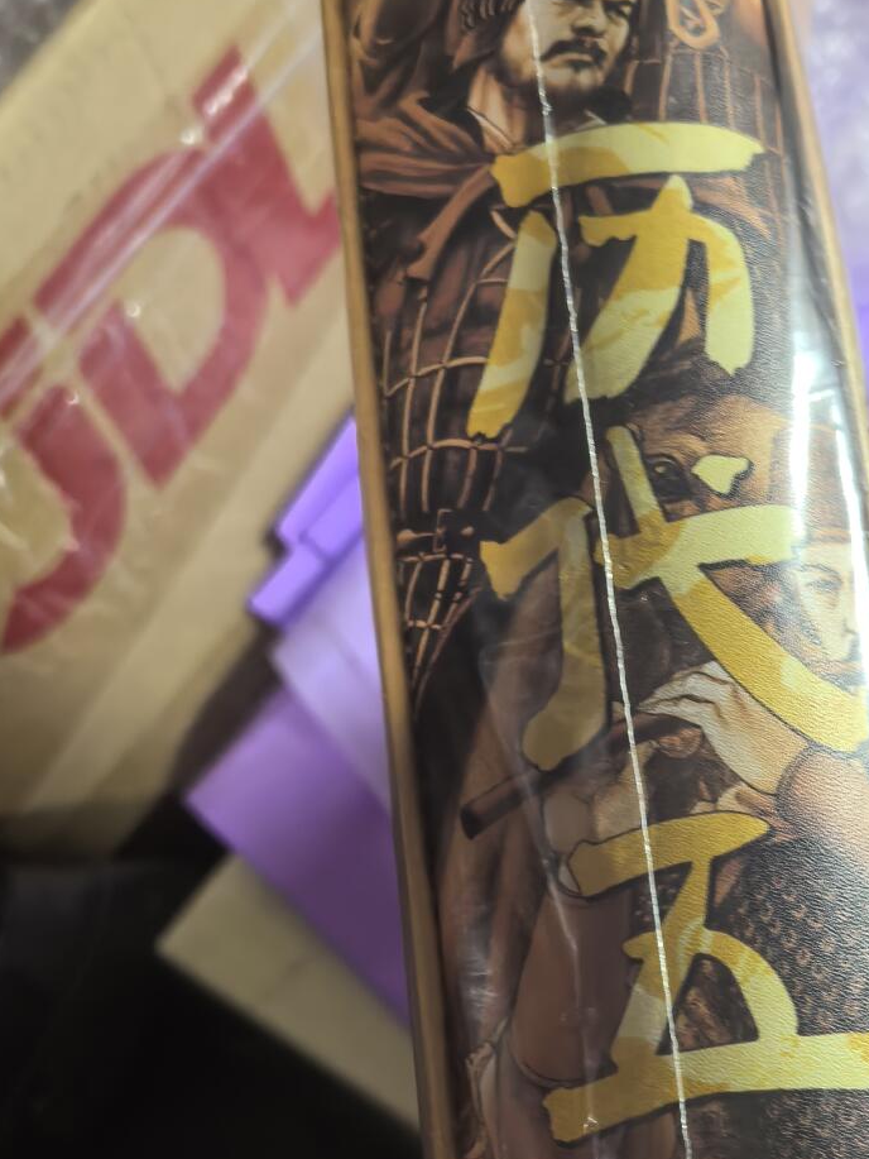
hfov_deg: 26.8
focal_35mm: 53
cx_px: 744
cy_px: 859
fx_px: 1774
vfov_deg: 35.4
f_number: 2
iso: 500
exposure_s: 1/33.3
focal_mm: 6.35
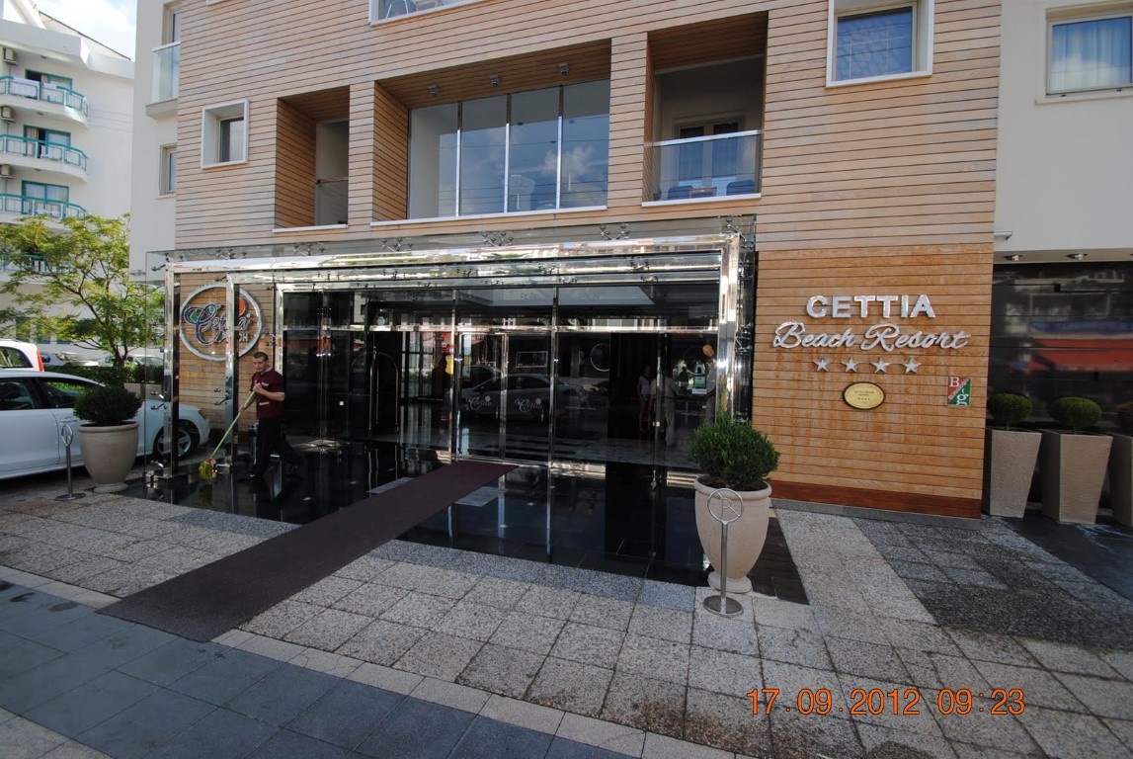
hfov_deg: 100.3
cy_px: 380
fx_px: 473
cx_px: 566
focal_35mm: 15
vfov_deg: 77.5
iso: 100
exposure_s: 1/200
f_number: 5.6
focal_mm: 10
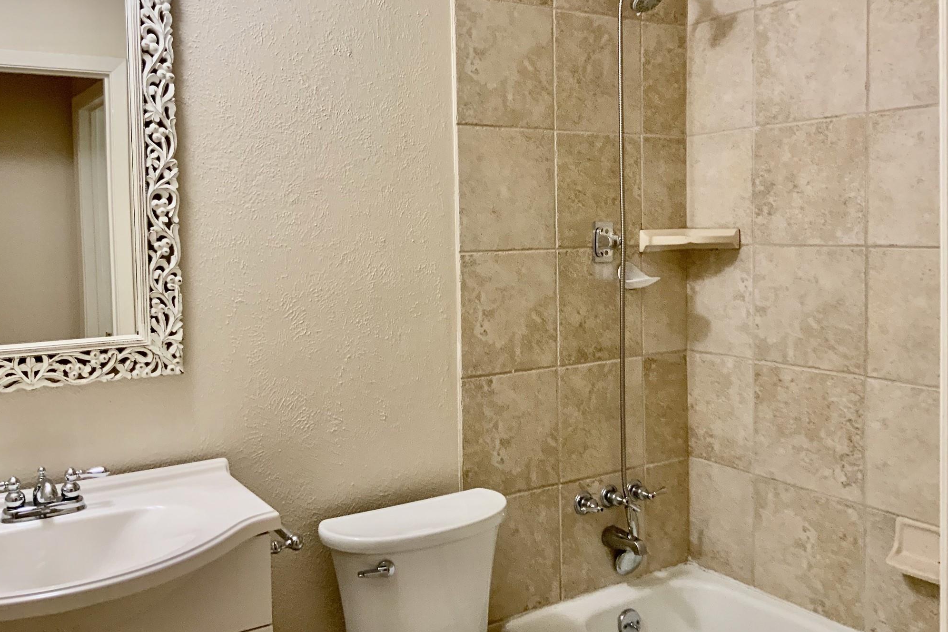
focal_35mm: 31
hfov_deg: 60.3
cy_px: 272
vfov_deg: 42.2
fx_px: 816
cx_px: 474
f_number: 1.8
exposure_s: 1/60
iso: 125
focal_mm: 3
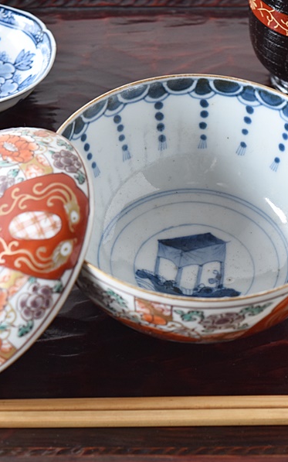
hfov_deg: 10.3
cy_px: 231
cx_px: 124
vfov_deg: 16.5
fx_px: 1592
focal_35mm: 127
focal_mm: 55
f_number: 7.1
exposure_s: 1/15
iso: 400
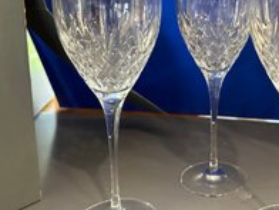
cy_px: 65
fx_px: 339
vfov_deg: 33.9
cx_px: 211
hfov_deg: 43.3
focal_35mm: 42
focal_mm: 6.86
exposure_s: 1/60
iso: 800
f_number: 1.78
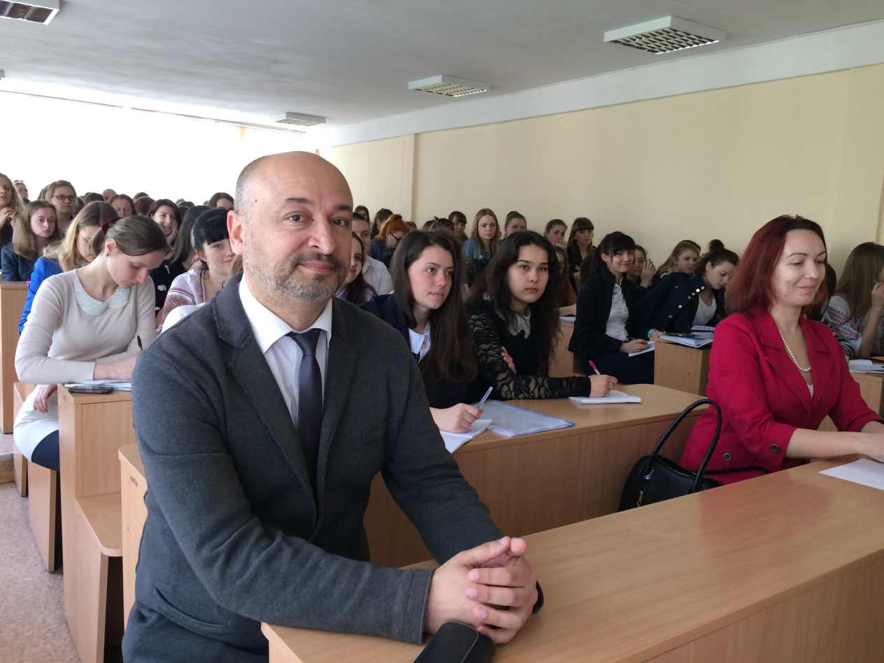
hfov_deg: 61.7
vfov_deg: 48.2
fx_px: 741
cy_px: 332
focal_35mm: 29
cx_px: 442
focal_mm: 4.15
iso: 50
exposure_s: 1/33
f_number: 2.2
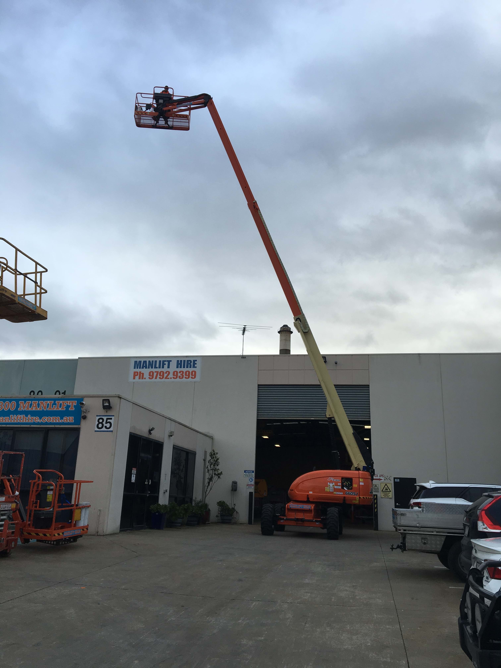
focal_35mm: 29
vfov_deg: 61.7
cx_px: 250
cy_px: 334
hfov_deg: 48.2
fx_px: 560
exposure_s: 1/386
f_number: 2.2
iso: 25
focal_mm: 4.15
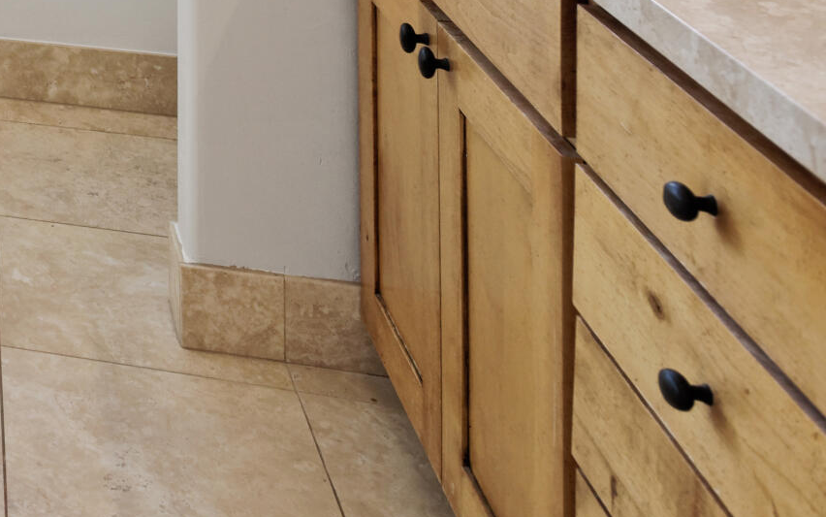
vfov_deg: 17.3
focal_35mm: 61
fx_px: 1374
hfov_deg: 24.8
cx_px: -450
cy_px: -416
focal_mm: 17
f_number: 7.1
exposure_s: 1/25
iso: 500
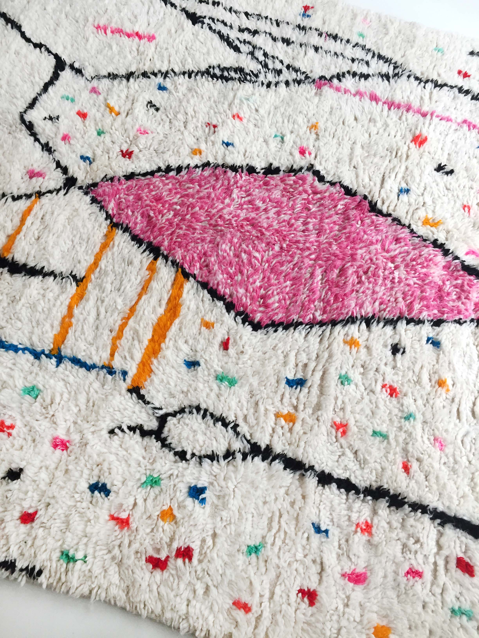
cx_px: 240
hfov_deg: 48.2
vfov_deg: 61.7
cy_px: 319
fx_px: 535
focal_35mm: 29
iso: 64
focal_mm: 4.15
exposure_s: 1/33
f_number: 2.2
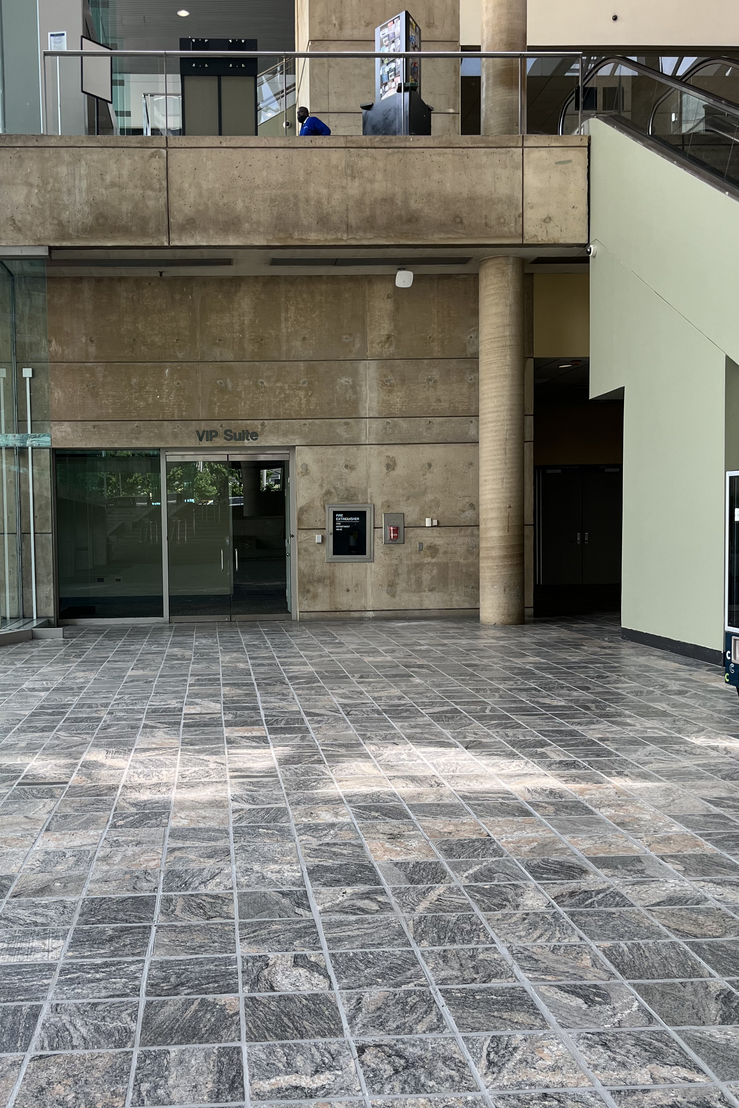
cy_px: 558
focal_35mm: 34
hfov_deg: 38.5
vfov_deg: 55.8
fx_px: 1047
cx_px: 261
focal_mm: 5.1
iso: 40
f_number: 1.6
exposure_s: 1/228
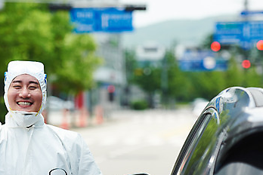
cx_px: 80
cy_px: 132
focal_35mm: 193
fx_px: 1410
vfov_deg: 7.1
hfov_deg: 10.6
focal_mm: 112
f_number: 3.2
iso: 200
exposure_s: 1/3200
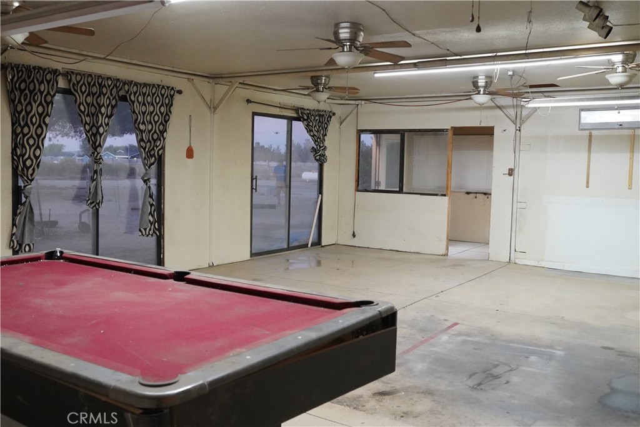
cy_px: 214
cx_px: 320
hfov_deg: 54.4
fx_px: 622
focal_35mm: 35
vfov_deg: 37.9
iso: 10000
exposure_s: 1/320
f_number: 5.6
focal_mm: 35
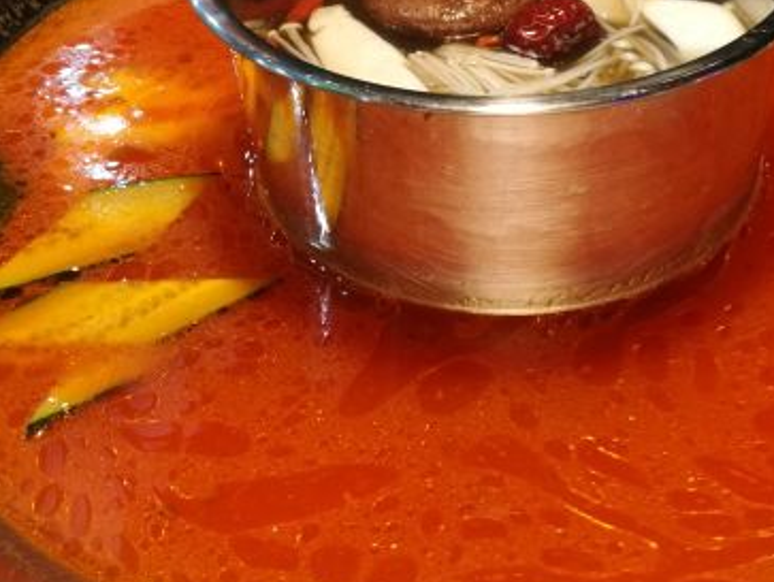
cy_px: 210
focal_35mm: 52
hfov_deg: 36.6
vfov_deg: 28.0
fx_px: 1164
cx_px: 471
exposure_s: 1/33.3
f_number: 2.2
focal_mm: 4.5
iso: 250
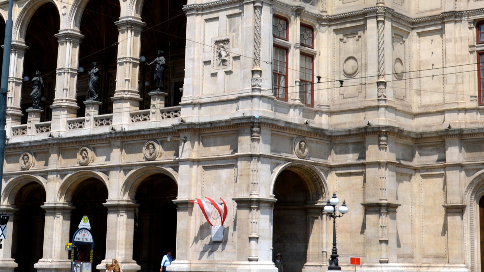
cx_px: 270
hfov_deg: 27.5
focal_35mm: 77
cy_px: 3
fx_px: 990
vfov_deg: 15.4
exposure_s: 1/125
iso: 125
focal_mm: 23
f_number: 9
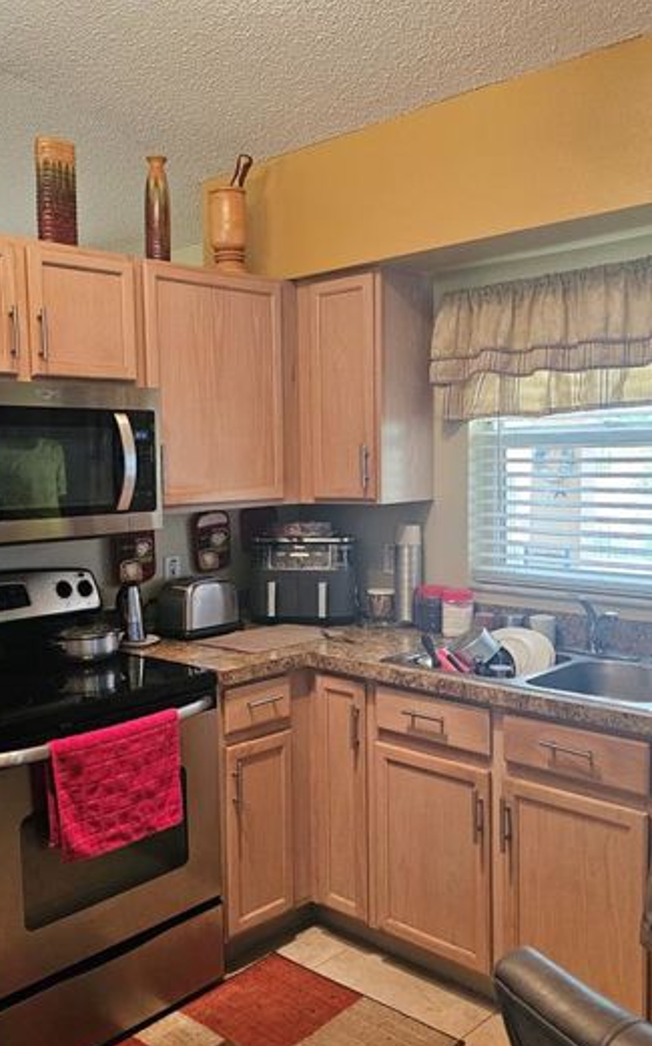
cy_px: 526
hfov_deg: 38.2
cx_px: 268
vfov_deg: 58.2
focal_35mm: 33
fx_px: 940
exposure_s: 1/120
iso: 800
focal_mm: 6.3
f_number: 1.7
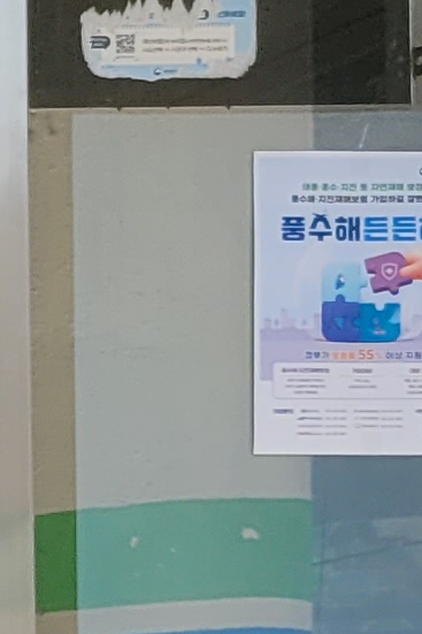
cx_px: -1518
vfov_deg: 10.2
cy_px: 856
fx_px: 3483
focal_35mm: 198
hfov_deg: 5.6
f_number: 1.8
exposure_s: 1/868
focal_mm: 5.4
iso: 40
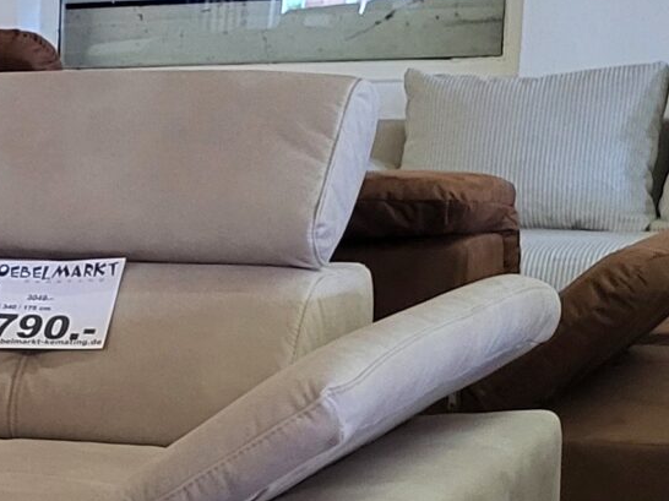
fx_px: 2357
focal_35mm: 122
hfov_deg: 13.3
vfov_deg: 12.0
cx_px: -782
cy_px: 543
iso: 320
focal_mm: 5.4
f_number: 1.8
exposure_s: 1/50.3
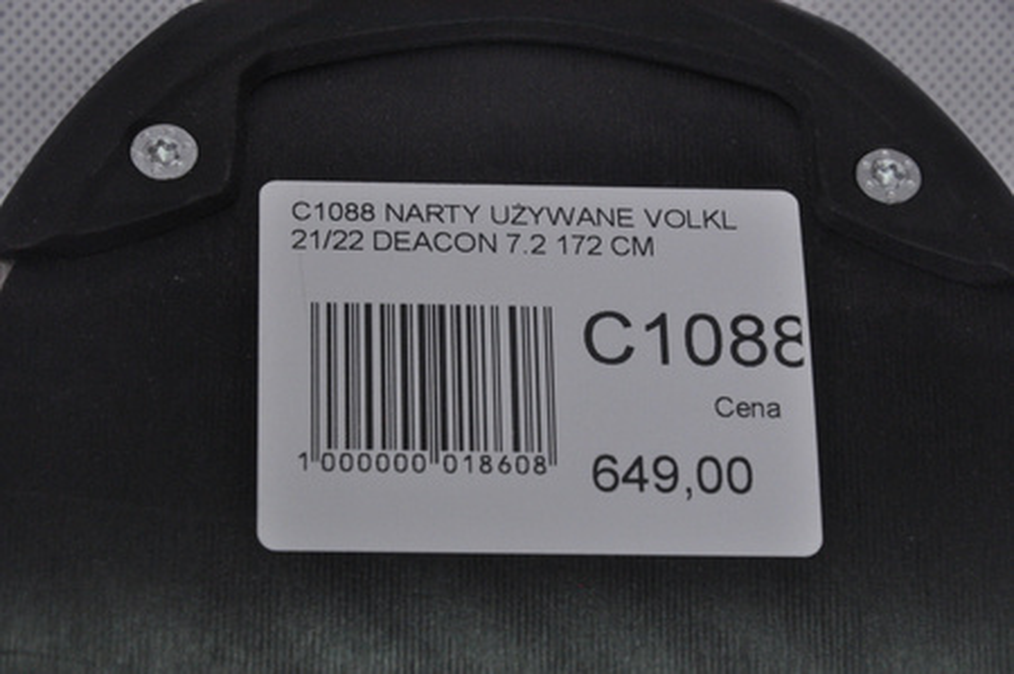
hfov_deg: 13.1
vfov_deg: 8.7
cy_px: 337
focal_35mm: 158
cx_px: 507
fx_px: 4431
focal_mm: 105
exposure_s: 1/125
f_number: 9.5
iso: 3200
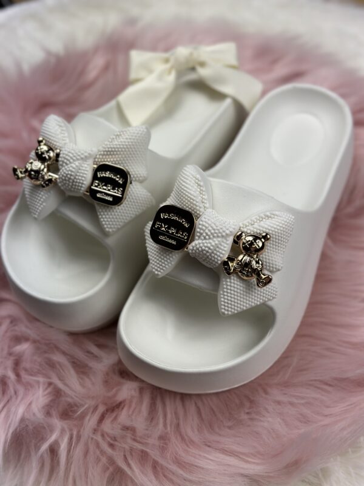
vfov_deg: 39.7
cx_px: 182
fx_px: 673
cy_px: 243
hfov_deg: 30.3
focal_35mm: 48
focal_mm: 6.86
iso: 80
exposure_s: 1/1953
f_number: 1.78
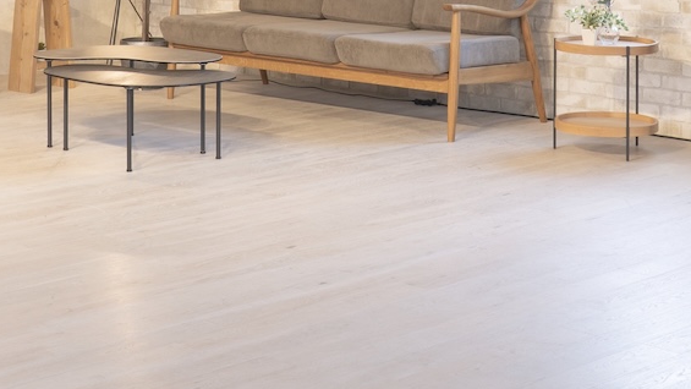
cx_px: 279
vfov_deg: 13.0
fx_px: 1631
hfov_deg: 23.9
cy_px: -161
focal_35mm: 89
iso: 200
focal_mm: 32
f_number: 11
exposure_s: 1/5
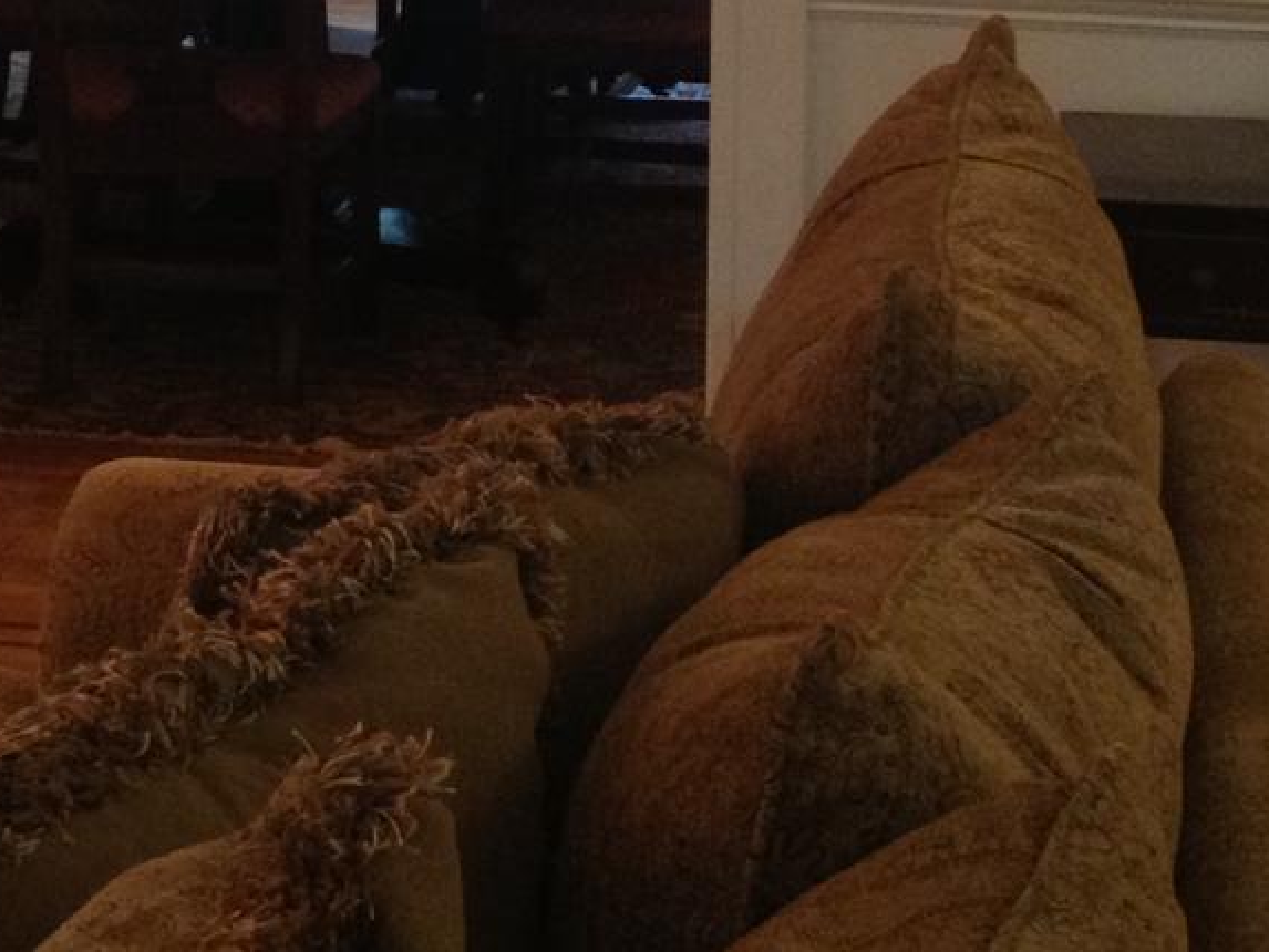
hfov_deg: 15.5
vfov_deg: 11.4
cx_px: 38
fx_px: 4583
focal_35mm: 125
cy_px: -430
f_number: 2.4
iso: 160
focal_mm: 4.28
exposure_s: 1/20
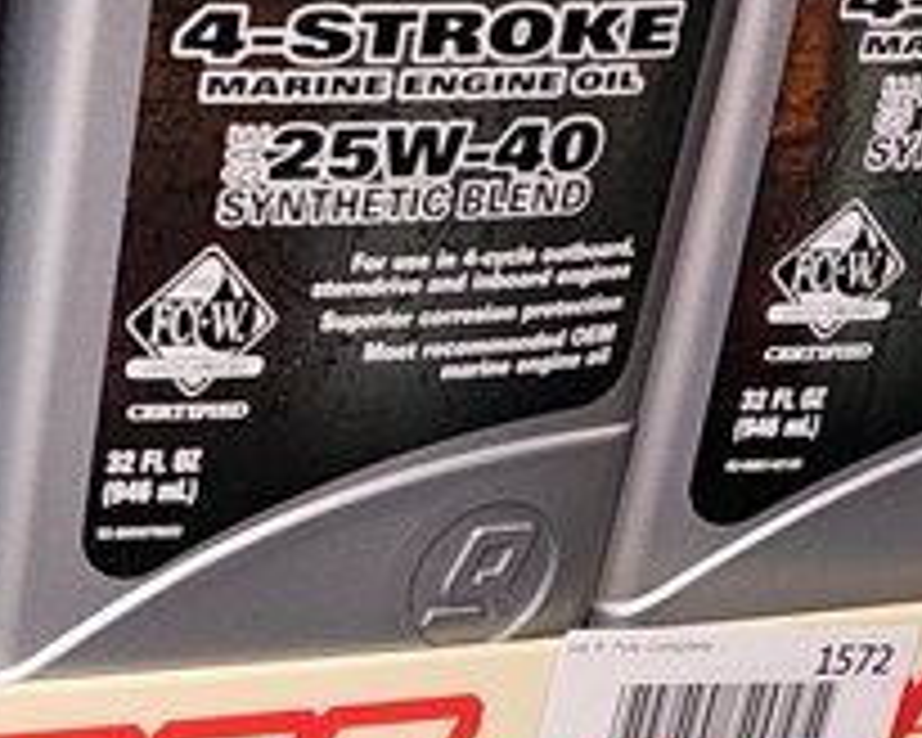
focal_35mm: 124
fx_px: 3384
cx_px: 223
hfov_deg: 15.4
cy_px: 1271
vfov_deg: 11.6
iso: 100
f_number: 1.7
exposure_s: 1/60
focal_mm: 6.3
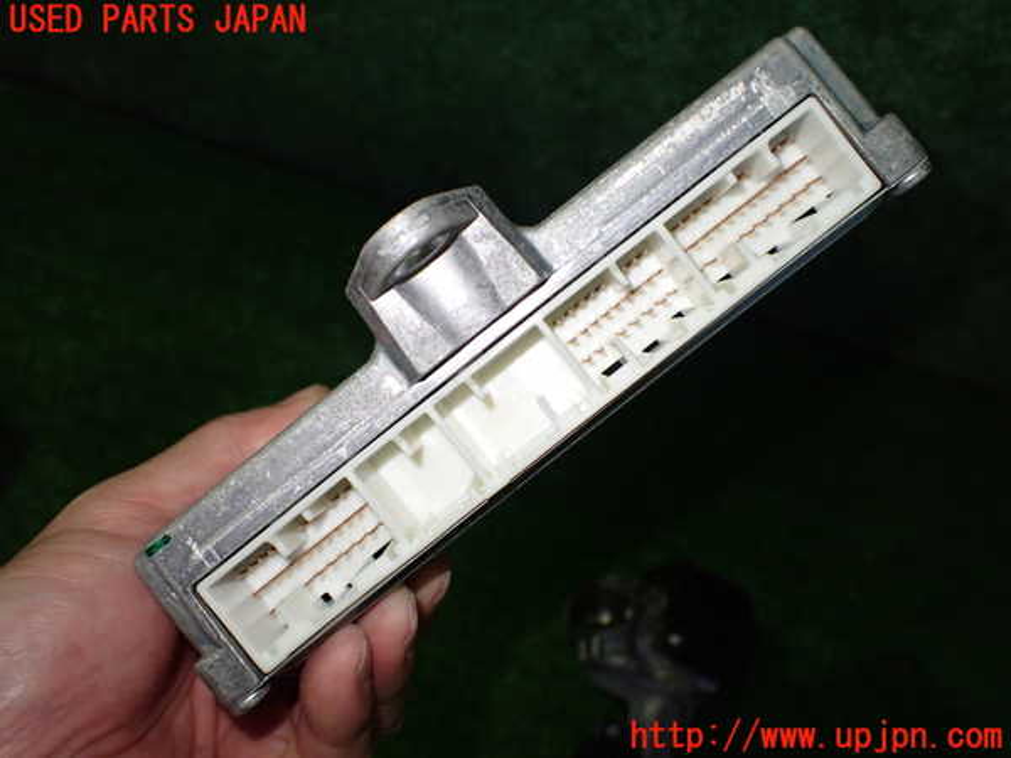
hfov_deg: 60.0
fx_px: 876
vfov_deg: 46.8
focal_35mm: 30
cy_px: 379
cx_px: 506
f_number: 2.3
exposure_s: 1/125
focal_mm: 5.4
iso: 640
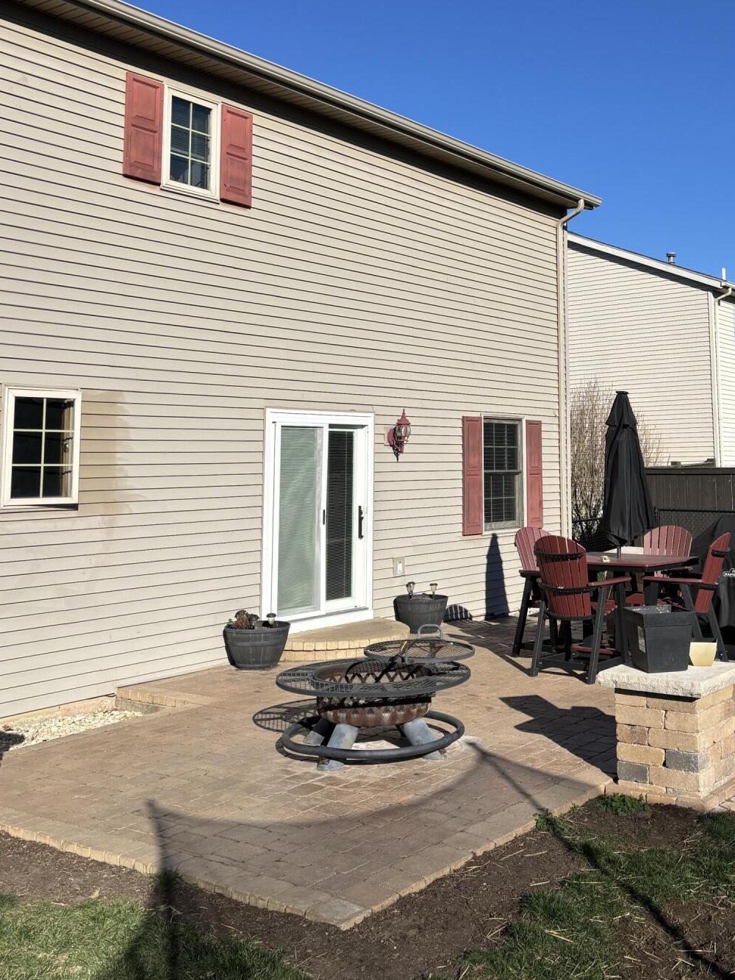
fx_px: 1104
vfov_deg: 47.2
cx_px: 523
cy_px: 341
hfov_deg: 36.2
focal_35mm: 39
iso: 50
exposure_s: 1/5076
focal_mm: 5.96
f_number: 1.6
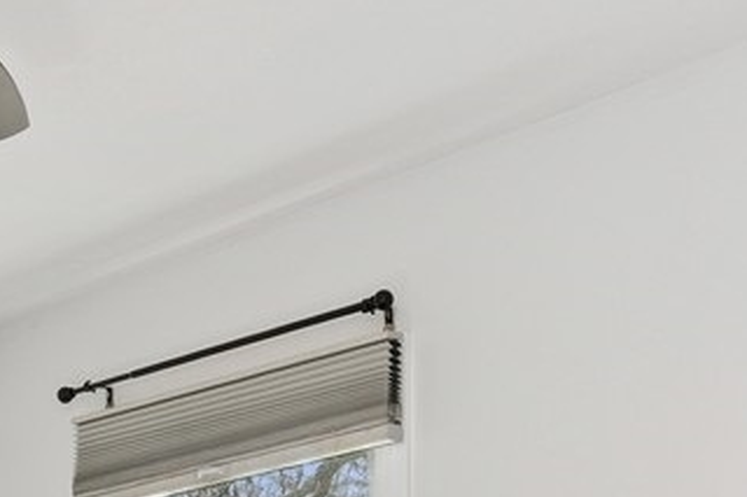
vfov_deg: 17.6
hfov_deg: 27.5
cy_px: 733
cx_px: 33
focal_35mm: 70
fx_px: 1452
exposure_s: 1/50
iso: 200
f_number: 8
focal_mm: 14
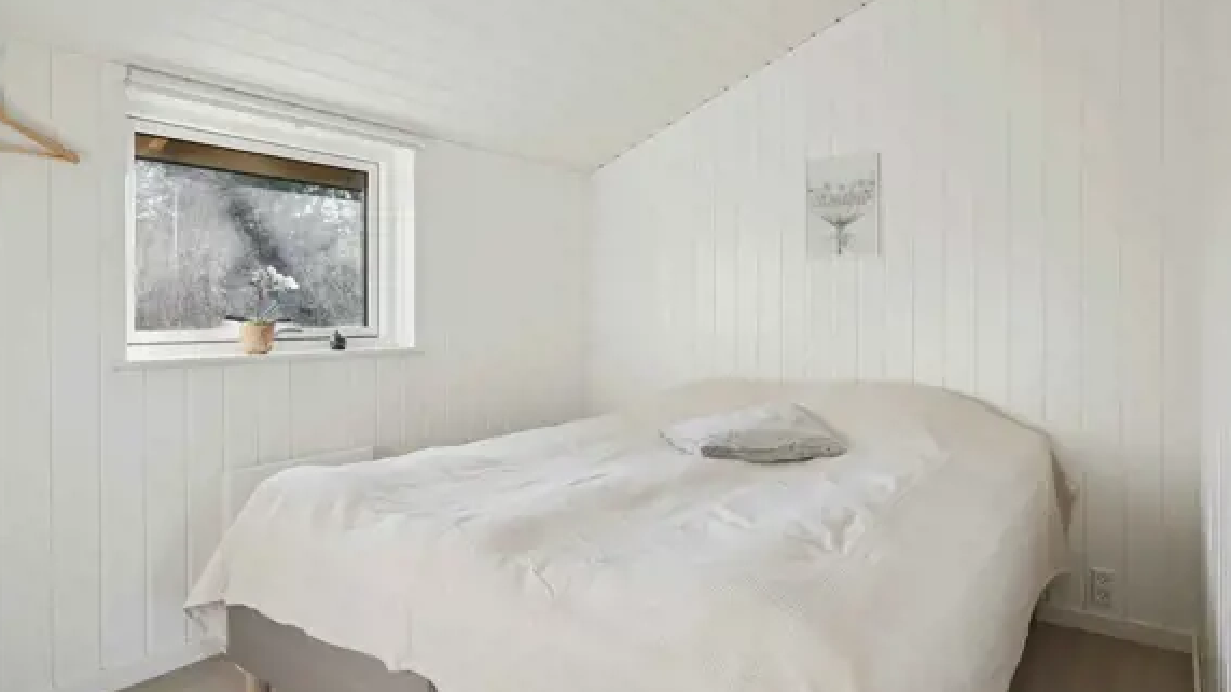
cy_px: 308
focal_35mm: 22
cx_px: 632
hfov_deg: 81.2
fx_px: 718
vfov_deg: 51.4
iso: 400
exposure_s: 1/15
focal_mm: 20
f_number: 8
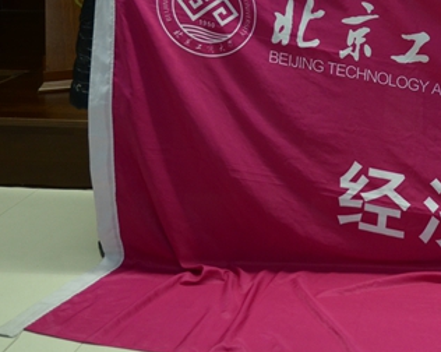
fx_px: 743
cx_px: 469
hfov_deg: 30.1
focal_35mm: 57
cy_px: -13
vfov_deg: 25.1
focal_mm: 16
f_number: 4
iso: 500
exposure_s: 1/60
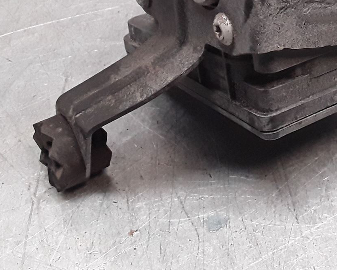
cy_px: 16
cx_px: 293
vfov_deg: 21.9
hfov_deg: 27.1
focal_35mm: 68
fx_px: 678
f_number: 1.9
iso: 100
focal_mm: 2.91
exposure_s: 1/100
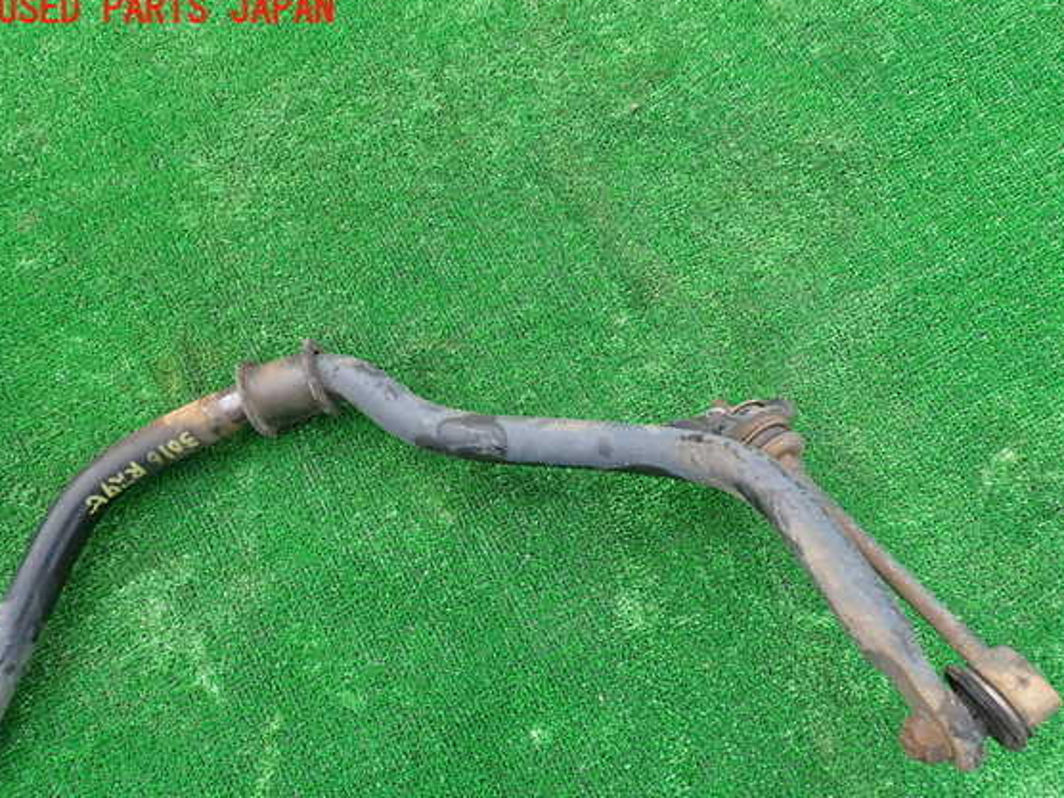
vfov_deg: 51.3
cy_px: 417
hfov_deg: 65.3
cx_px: 561
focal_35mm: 27
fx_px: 830
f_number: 2.8
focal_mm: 4.5
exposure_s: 1/200
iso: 100
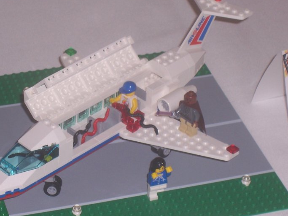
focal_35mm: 153
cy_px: 96
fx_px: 1273
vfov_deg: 9.7
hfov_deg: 12.9
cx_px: 108
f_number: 4.6
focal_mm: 16.8
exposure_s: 1/90
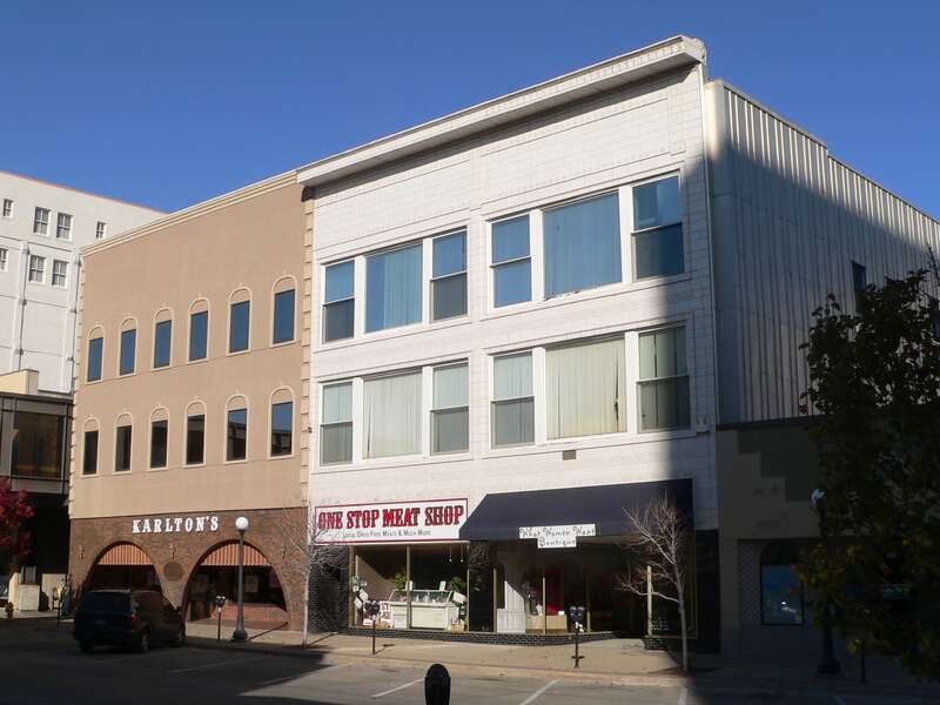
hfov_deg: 51.4
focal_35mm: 36
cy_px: 352
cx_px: 470
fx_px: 978
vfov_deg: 39.7
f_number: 5.6
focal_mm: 6
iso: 80
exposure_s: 1/500
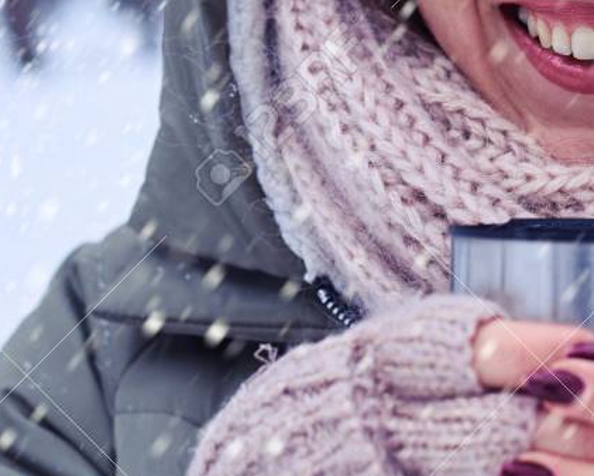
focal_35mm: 145
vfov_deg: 10.6
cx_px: 540
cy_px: 59
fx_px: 2550
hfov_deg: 13.2
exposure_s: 1/200
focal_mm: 50
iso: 400
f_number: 4
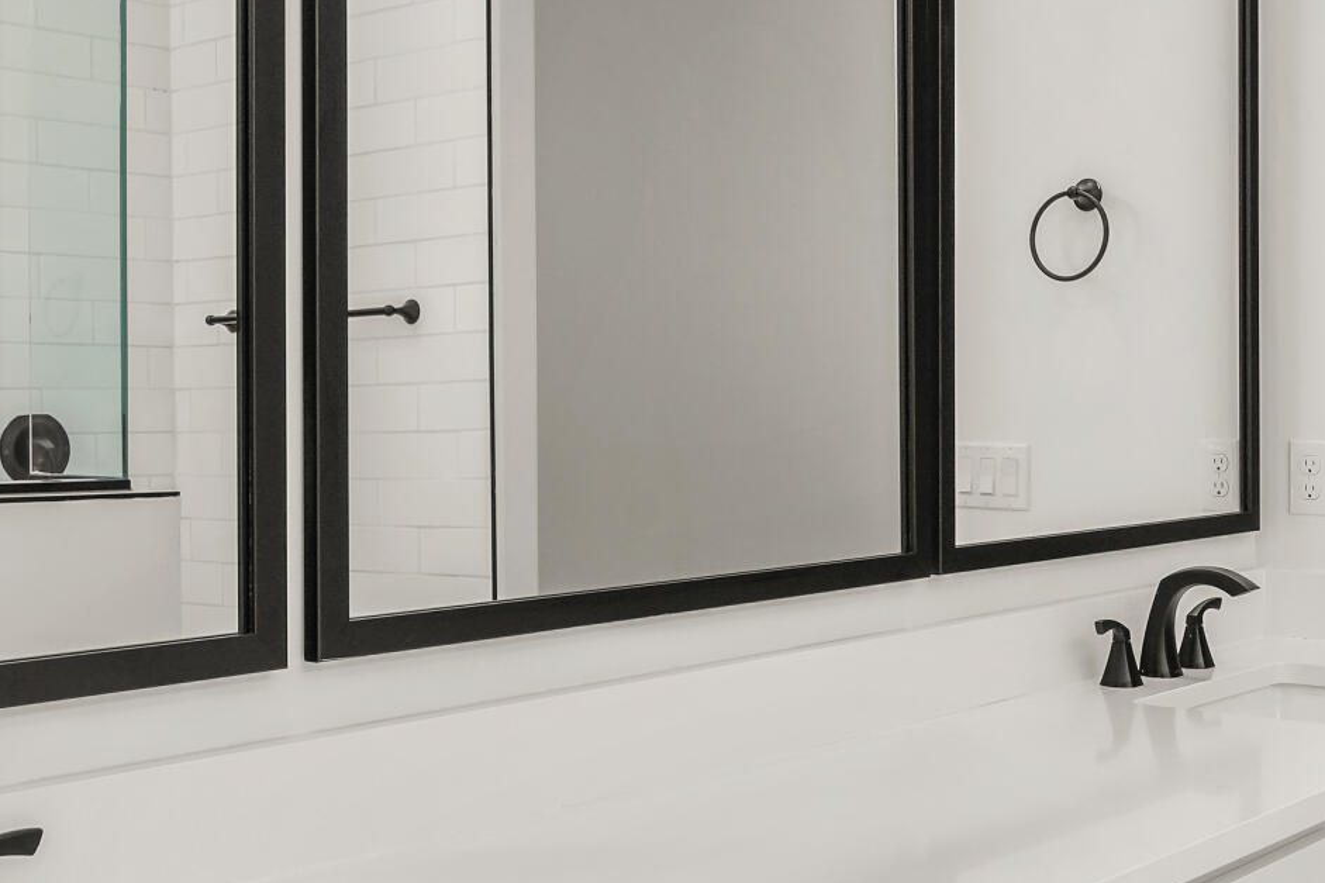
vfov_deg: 26.5
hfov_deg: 38.4
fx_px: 1877
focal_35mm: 51
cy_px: 414
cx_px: 896
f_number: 10
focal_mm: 16
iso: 640
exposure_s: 1/20
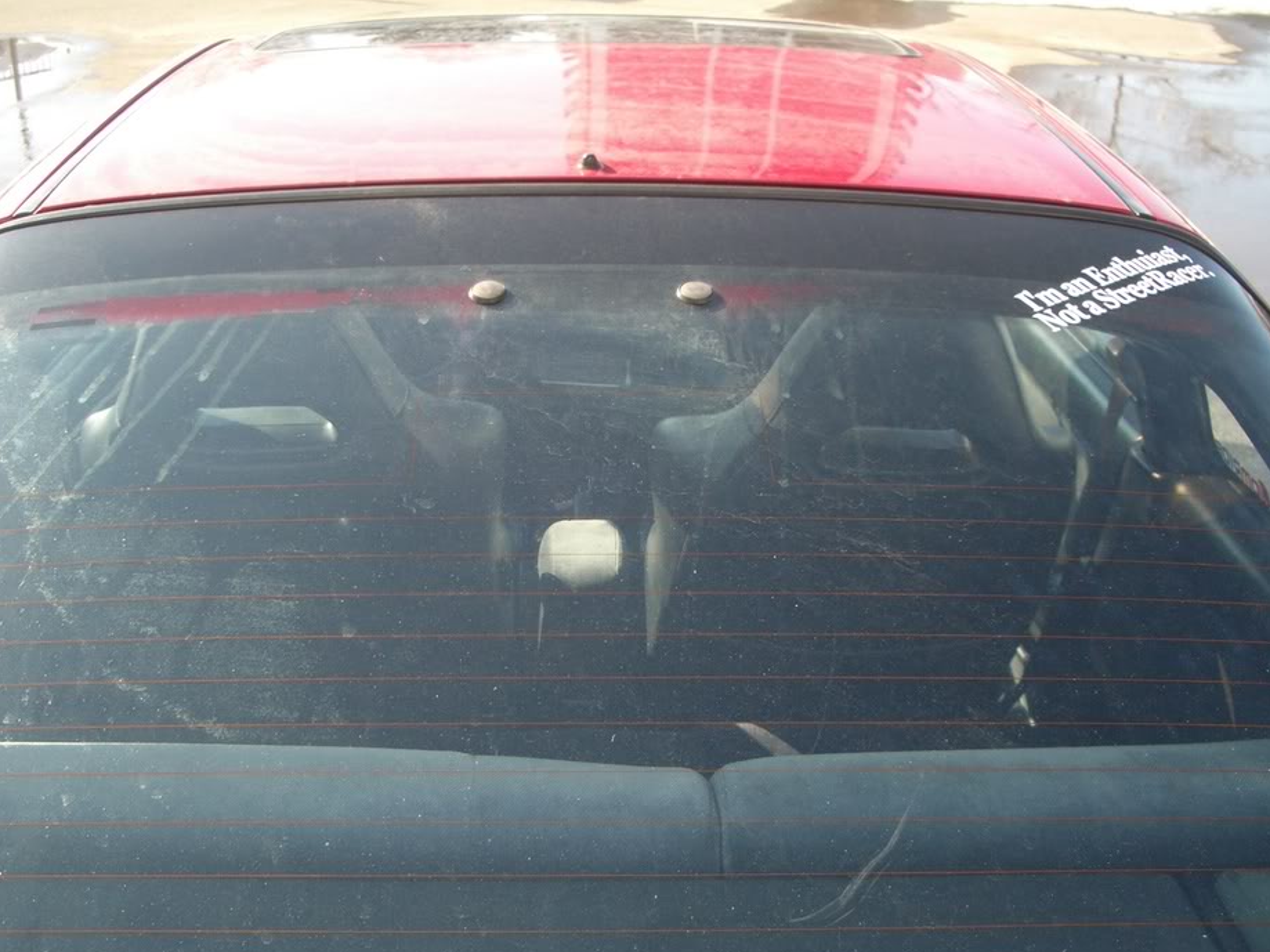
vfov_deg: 36.8
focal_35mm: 39
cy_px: 529
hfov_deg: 47.8
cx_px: 593
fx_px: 1431
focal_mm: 5.8
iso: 80
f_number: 2.6
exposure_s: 1/200
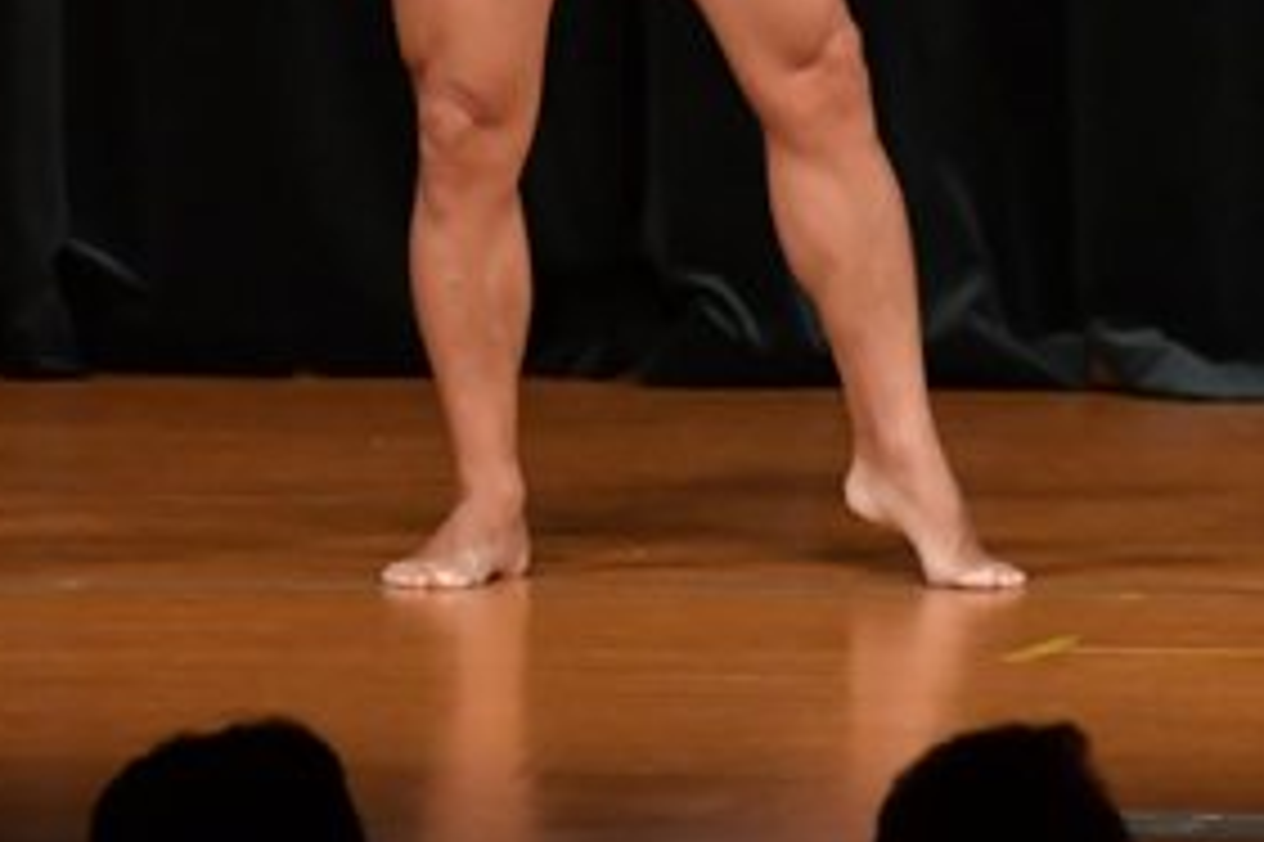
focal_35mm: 744
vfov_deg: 1.8
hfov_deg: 2.8
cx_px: -448
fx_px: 26106
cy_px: -221
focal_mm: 180
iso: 5000
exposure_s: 1/400
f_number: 5.6
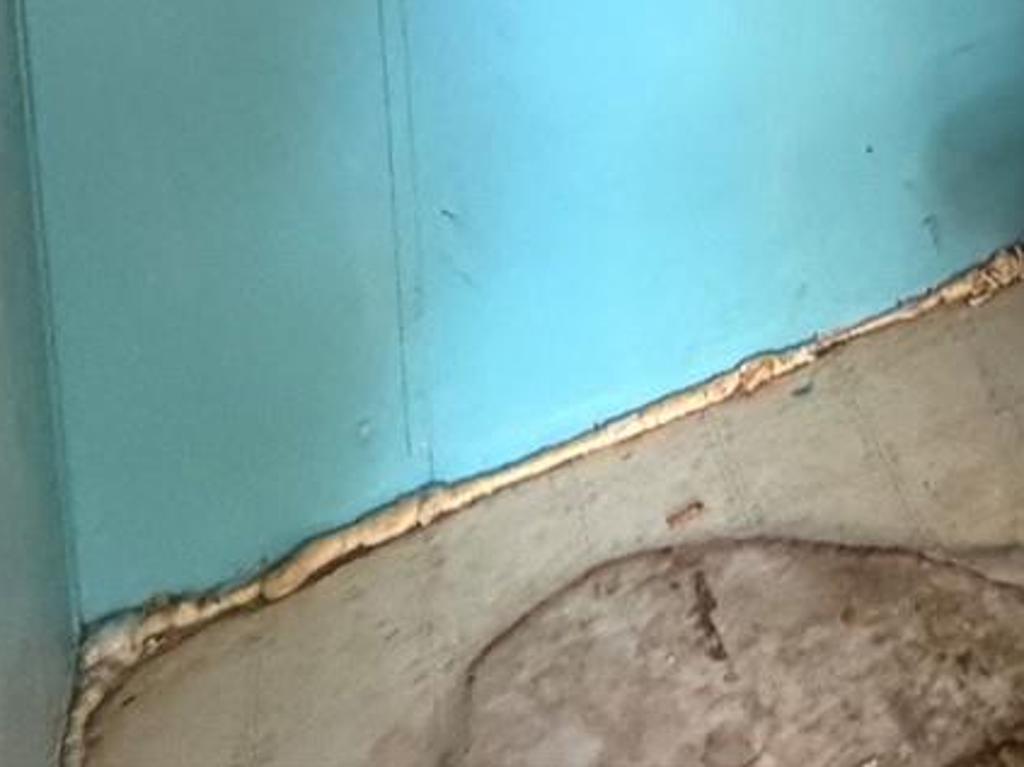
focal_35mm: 53
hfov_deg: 29.1
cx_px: 1344
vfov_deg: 19.3
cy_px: -680
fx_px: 1567
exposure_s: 1/52
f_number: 2.2
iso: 500
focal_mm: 2.22
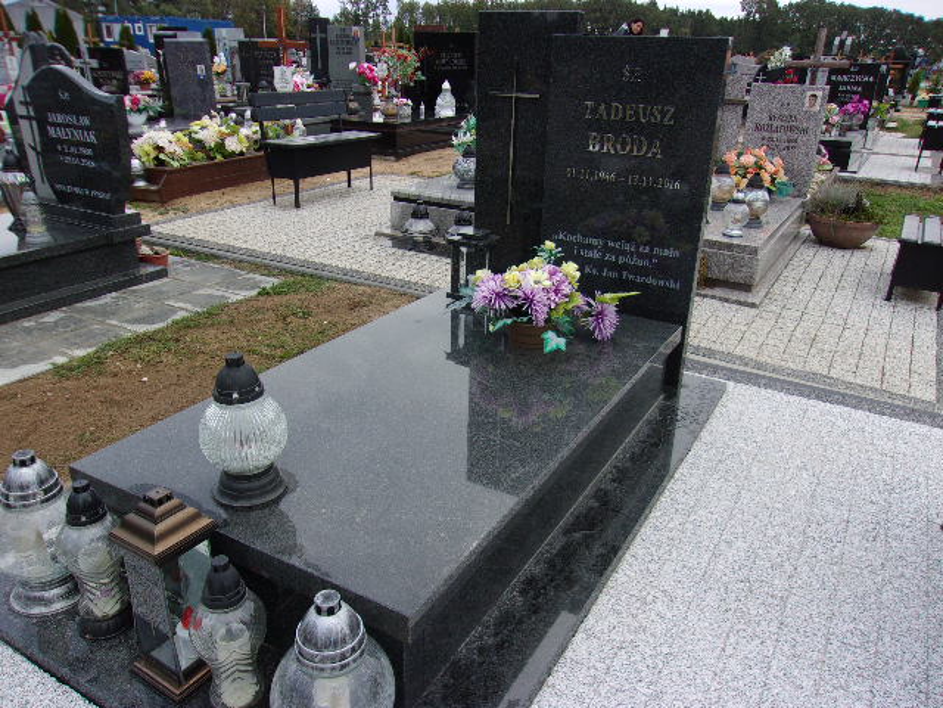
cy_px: 354
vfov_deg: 51.4
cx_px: 472
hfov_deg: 65.3
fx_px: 736
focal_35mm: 27
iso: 80
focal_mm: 4.9
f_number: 3
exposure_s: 1/180
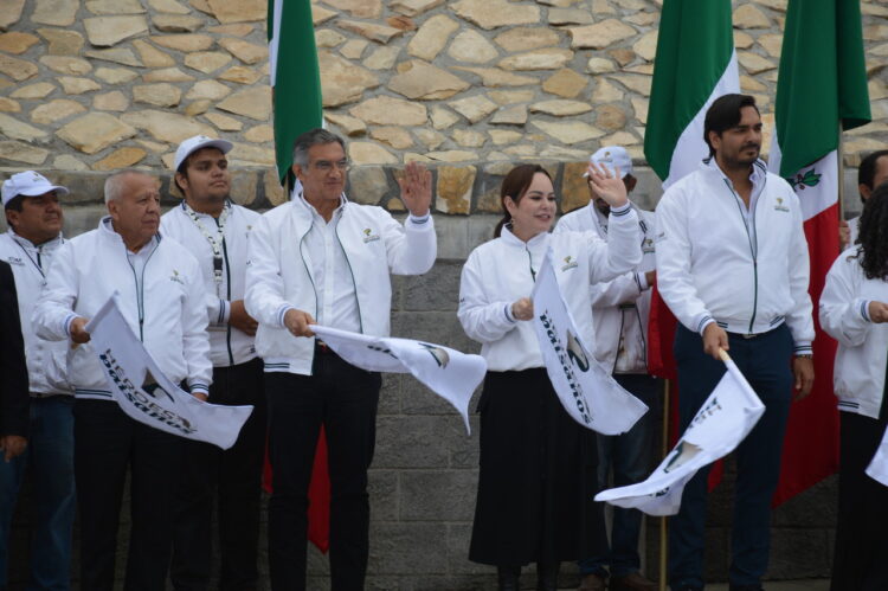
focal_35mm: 135
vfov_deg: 10.1
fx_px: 3328
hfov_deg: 15.2
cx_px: 444
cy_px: 296
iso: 100
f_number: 6.3
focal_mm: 90
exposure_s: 1/160
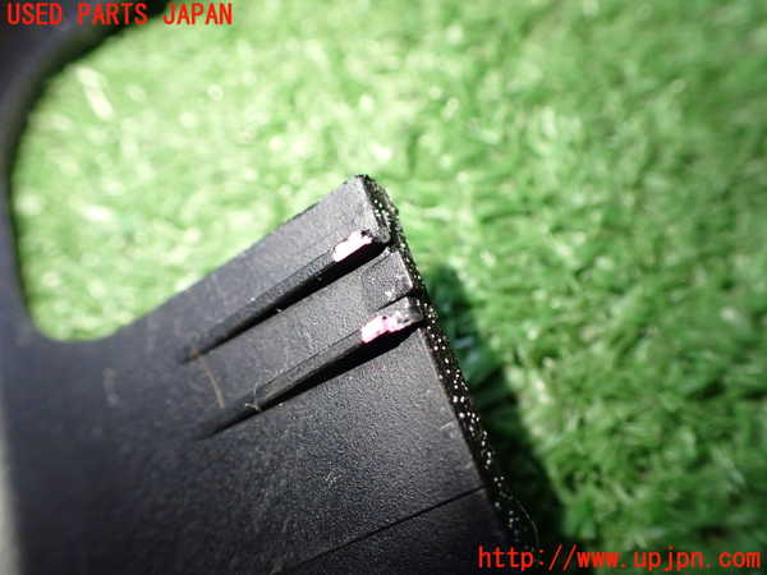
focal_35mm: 30
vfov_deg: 46.8
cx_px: 384
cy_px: 288
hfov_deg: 60.0
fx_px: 665
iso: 500
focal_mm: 5.4
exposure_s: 1/125
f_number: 2.3
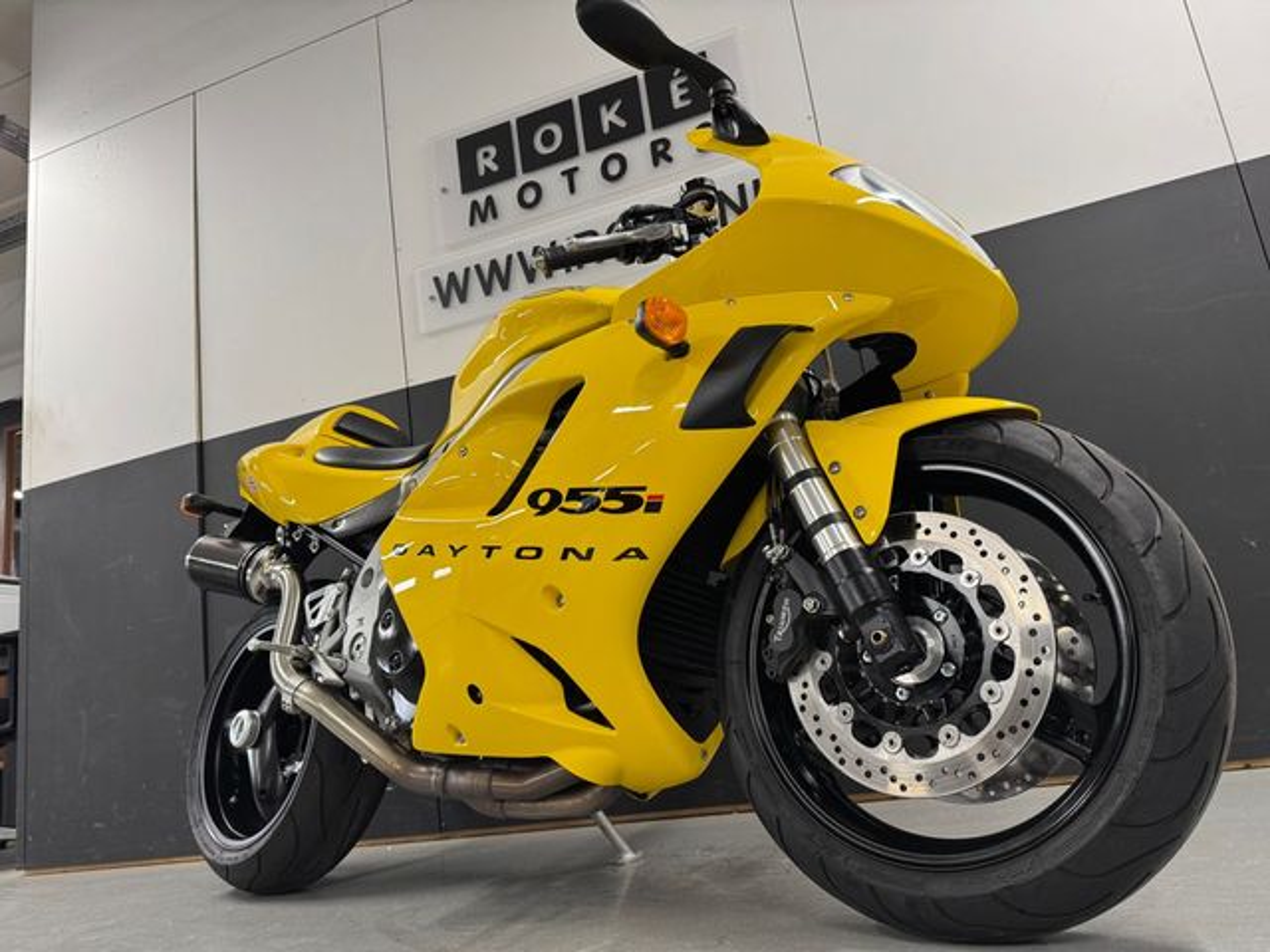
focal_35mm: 24
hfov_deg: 71.6
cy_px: 476
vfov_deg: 56.8
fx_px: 881
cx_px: 635
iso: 160
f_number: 1.78
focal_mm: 6.76
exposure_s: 1/100
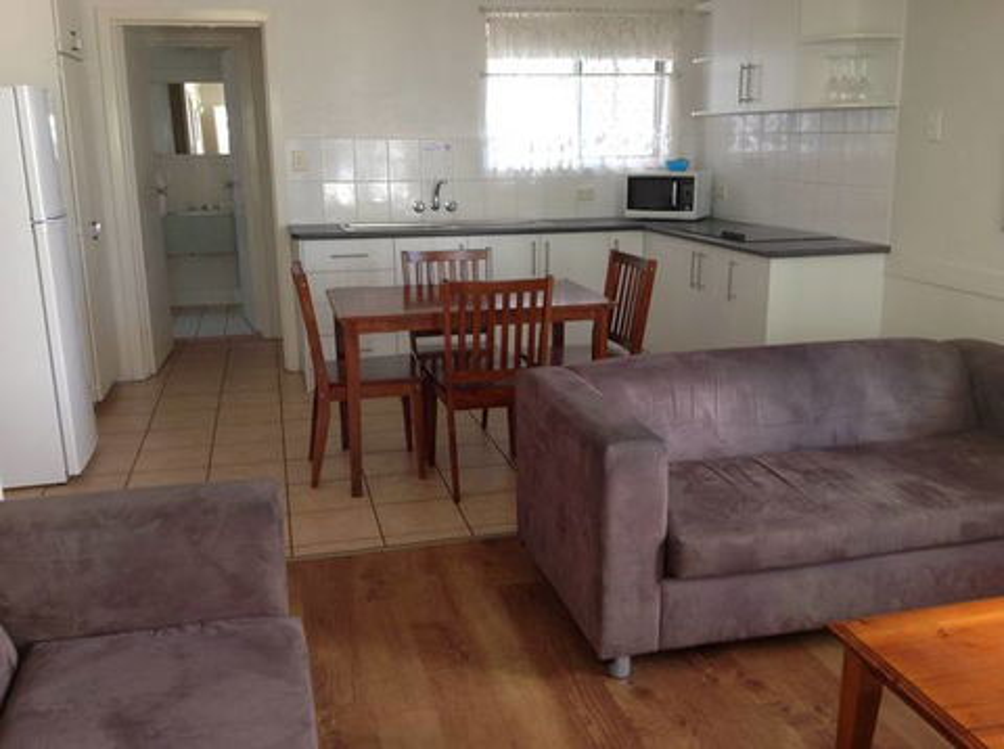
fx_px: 1013
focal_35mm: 35
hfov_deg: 52.7
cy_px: 374
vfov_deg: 40.6
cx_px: 502
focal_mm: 4.28
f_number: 2.4
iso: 80
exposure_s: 1/20
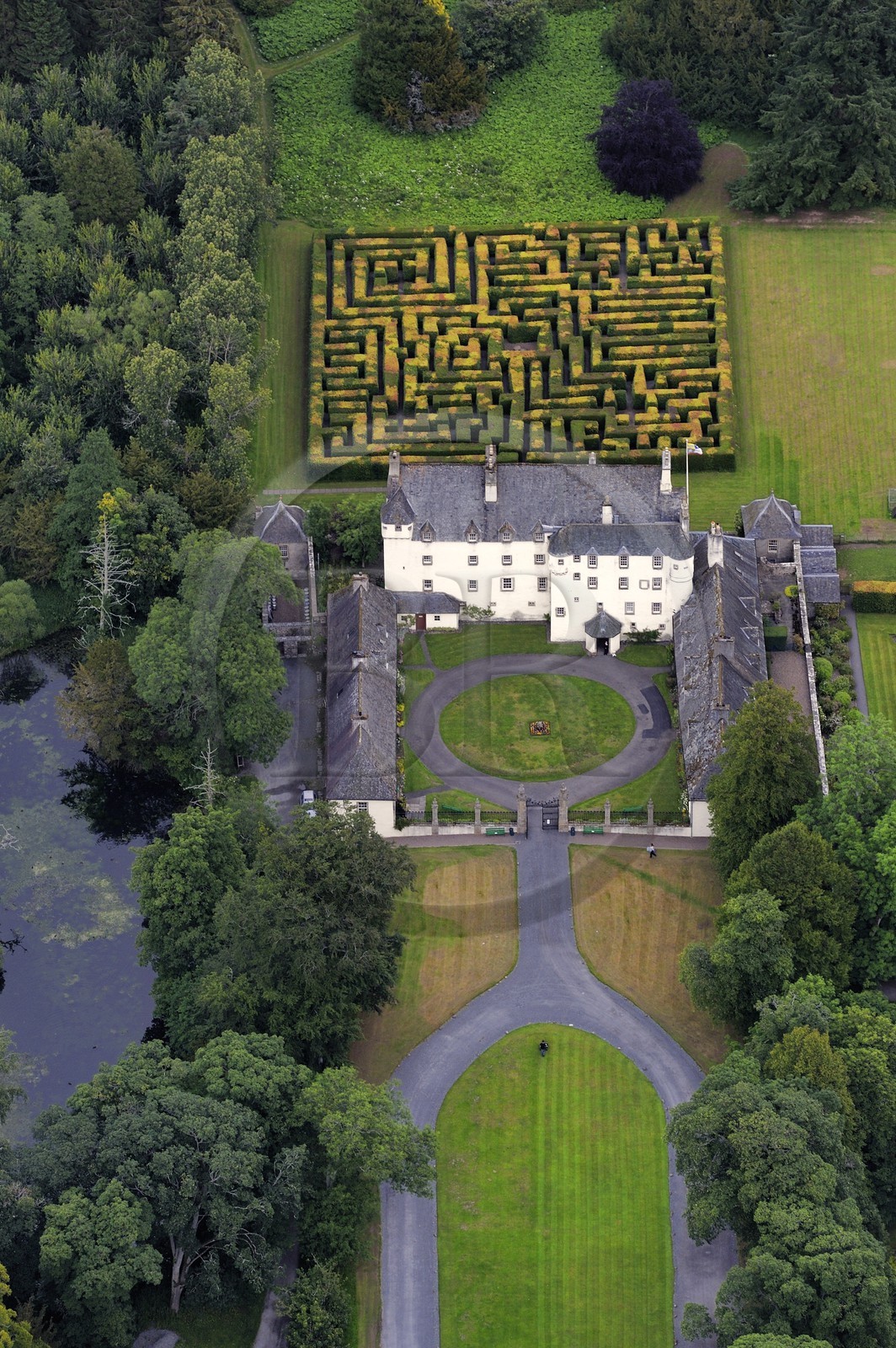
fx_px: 6357
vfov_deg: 12.1
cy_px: 674
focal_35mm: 170
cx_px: 448
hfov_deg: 8.1
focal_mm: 170
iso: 400
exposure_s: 1/800
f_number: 5.6
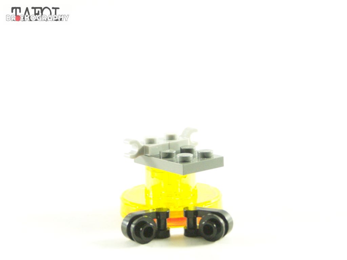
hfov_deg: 20.9
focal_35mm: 94
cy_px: 130
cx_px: 174
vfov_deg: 15.7
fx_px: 942
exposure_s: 1/45
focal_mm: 15.6
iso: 400
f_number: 3.2
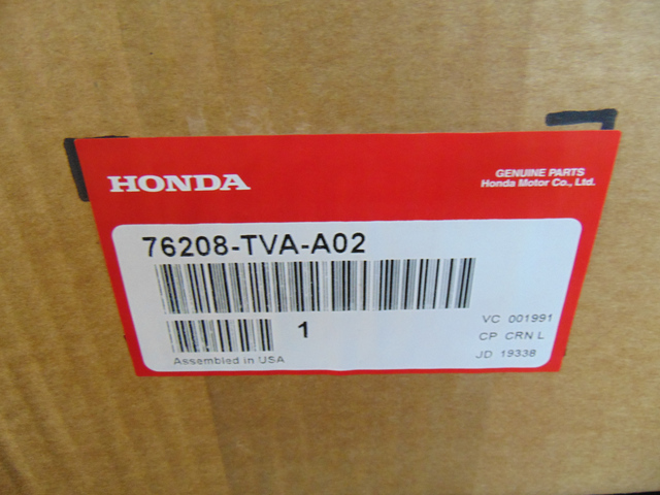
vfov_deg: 54.9
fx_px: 477
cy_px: 248
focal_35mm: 25
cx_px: 330
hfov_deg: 69.4
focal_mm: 4.5
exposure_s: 1/20
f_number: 3
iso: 400
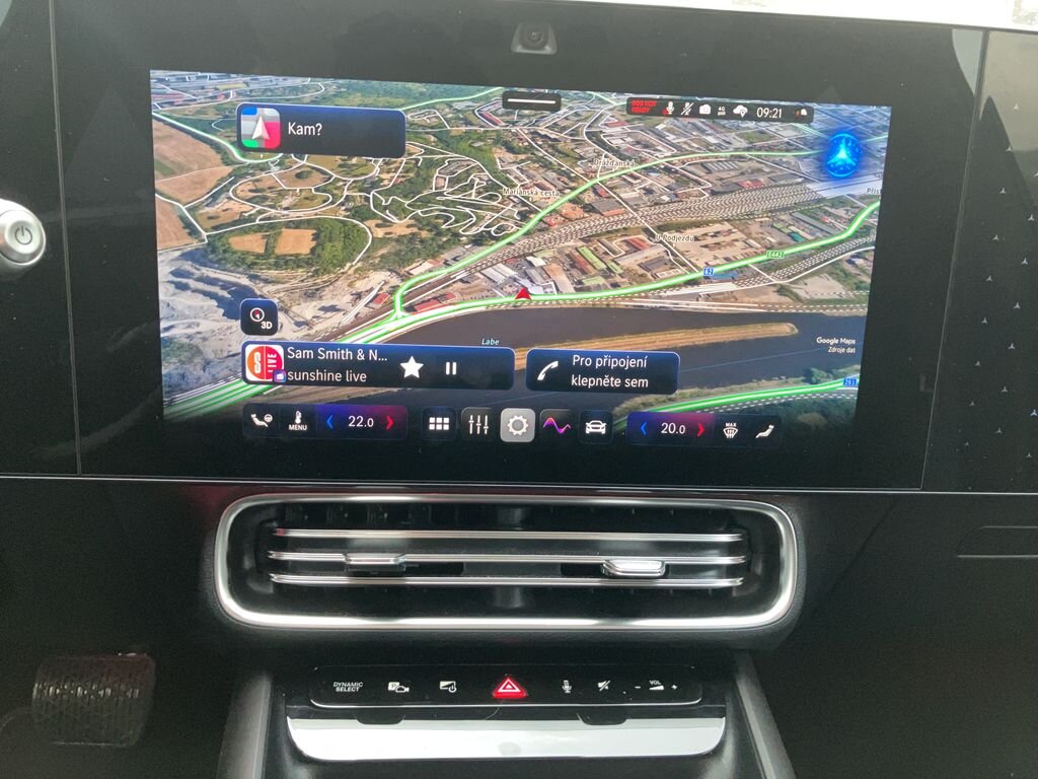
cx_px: 519
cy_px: 390
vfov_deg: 49.7
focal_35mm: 28
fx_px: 840
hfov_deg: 63.4
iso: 125
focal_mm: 3.99
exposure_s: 1/67
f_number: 1.8
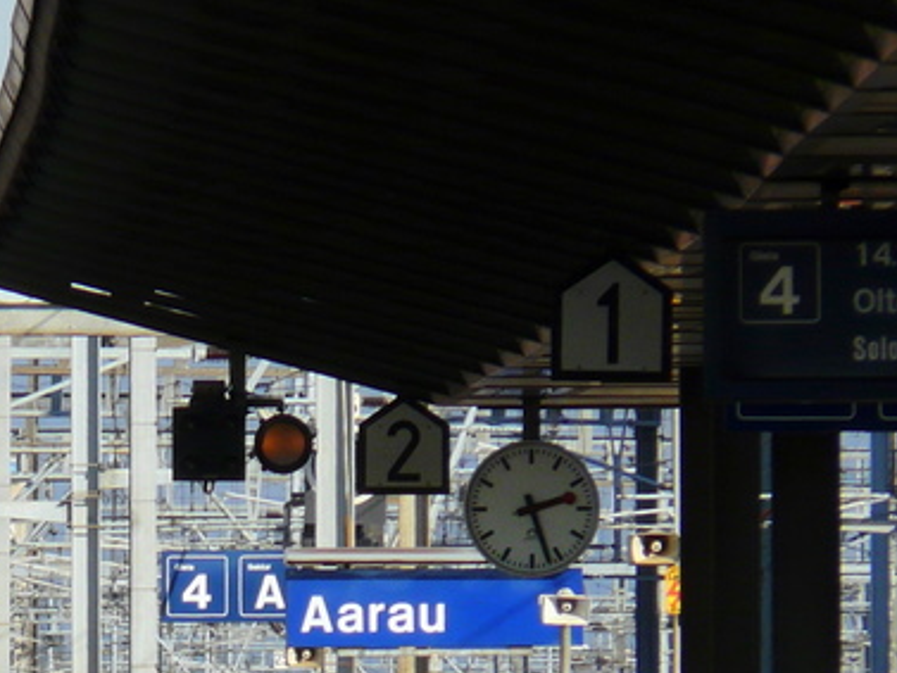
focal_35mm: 1071
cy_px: 849
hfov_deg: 1.9
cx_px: -121
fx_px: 27762
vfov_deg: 1.4
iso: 100
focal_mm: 66.3
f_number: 5.6
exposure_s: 1/400
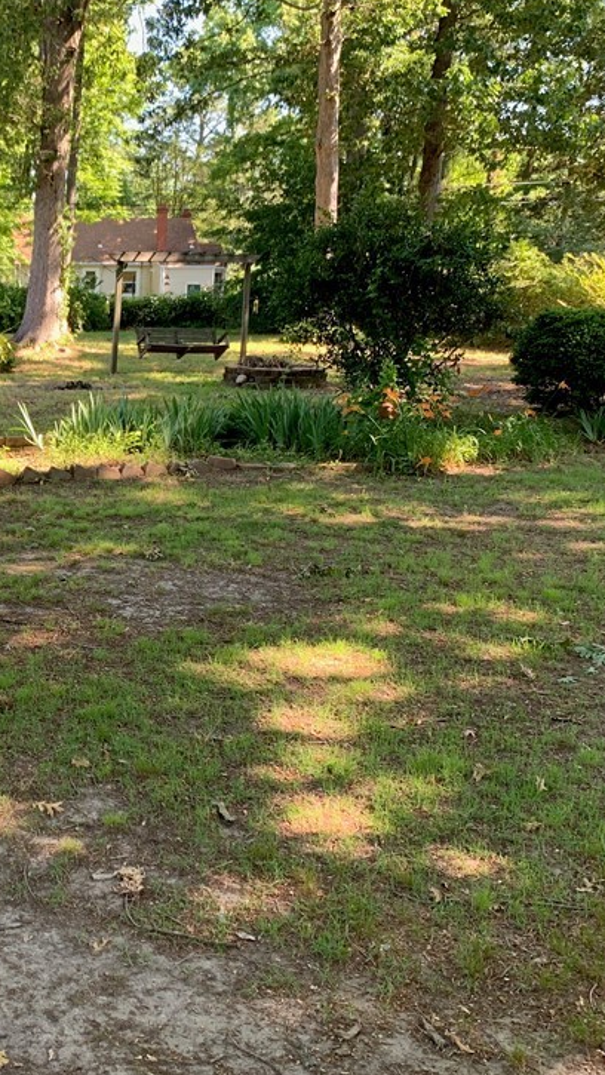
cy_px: 553
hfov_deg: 28.1
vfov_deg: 50.5
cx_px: 10
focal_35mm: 40
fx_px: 1140
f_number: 1.8
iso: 40
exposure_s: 1/121
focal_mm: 4.25
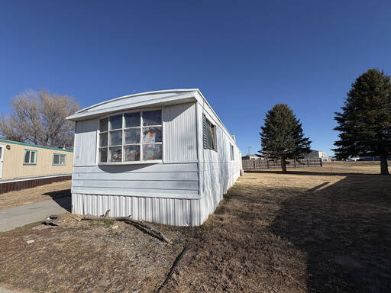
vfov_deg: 85.7
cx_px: 196
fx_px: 158
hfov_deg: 102.1
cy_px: 146
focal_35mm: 14
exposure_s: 1/4132
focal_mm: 2.22
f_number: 2.2
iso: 50
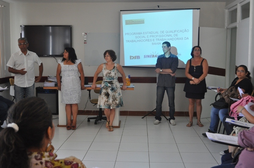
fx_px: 306
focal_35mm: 44
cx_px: 127
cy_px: 84
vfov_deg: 30.7
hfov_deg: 45.0
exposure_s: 1/50
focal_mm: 29
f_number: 4.5
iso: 800
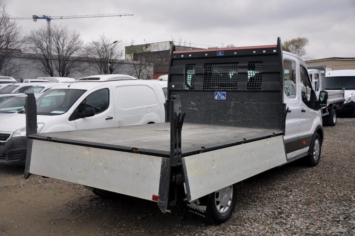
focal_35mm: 38
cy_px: 118
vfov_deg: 35.4
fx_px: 369
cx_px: 178
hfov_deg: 51.3
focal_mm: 25
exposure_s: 1/125
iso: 500
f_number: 5.6
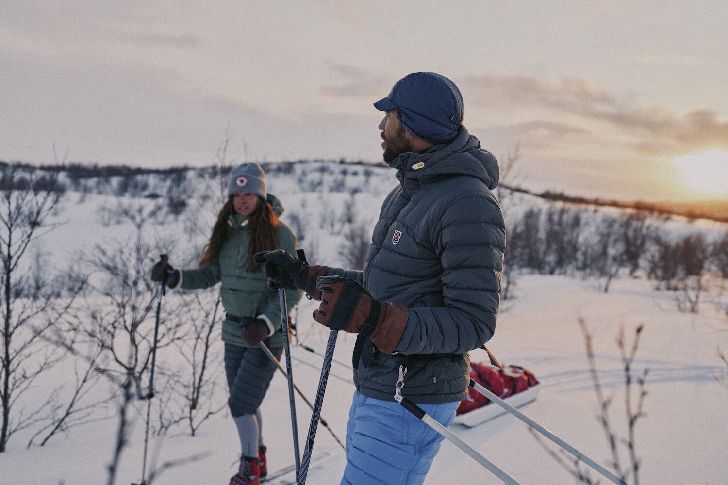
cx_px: 364
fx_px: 708
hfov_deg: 54.4
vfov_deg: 37.9
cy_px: 242
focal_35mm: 35
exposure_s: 1/400
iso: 100
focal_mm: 35
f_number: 2.8
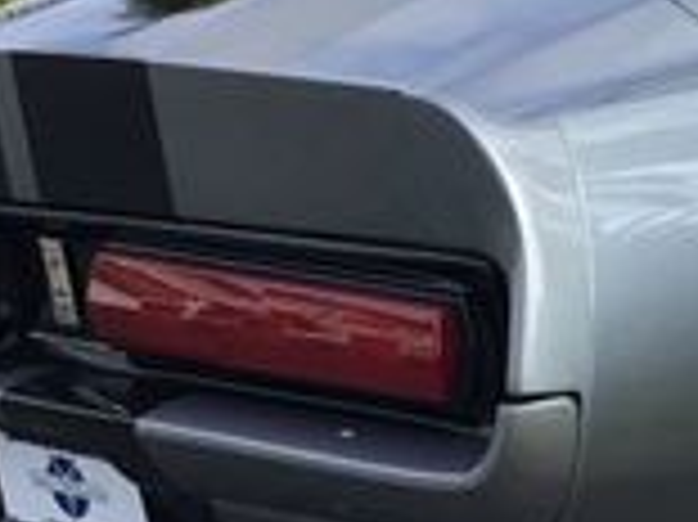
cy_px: 140
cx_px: 847
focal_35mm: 128
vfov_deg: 11.5
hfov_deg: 14.9
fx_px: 2579
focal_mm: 3.3
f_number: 2.4
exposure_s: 1/431
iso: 25
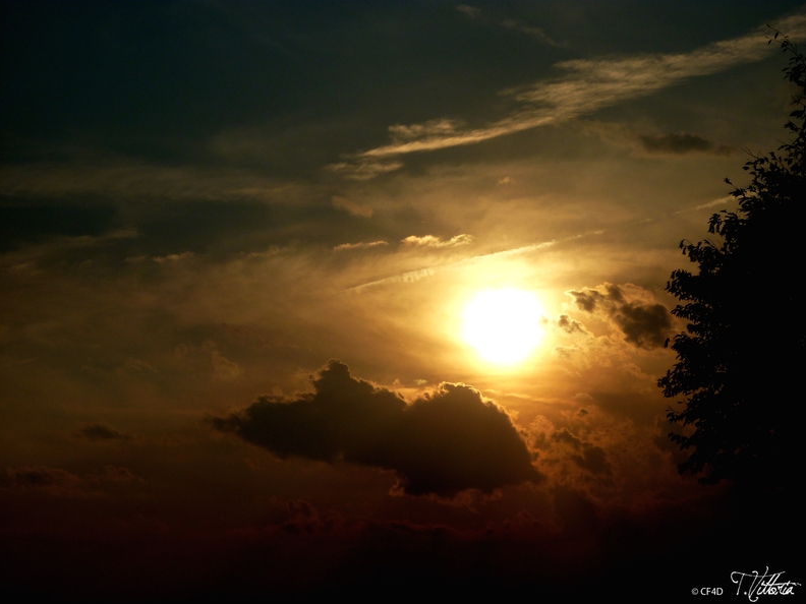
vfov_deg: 15.2
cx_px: 405
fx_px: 2259
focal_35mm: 97
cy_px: 304
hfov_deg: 20.2
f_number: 6.3
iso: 80
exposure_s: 1/2000
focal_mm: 15.8
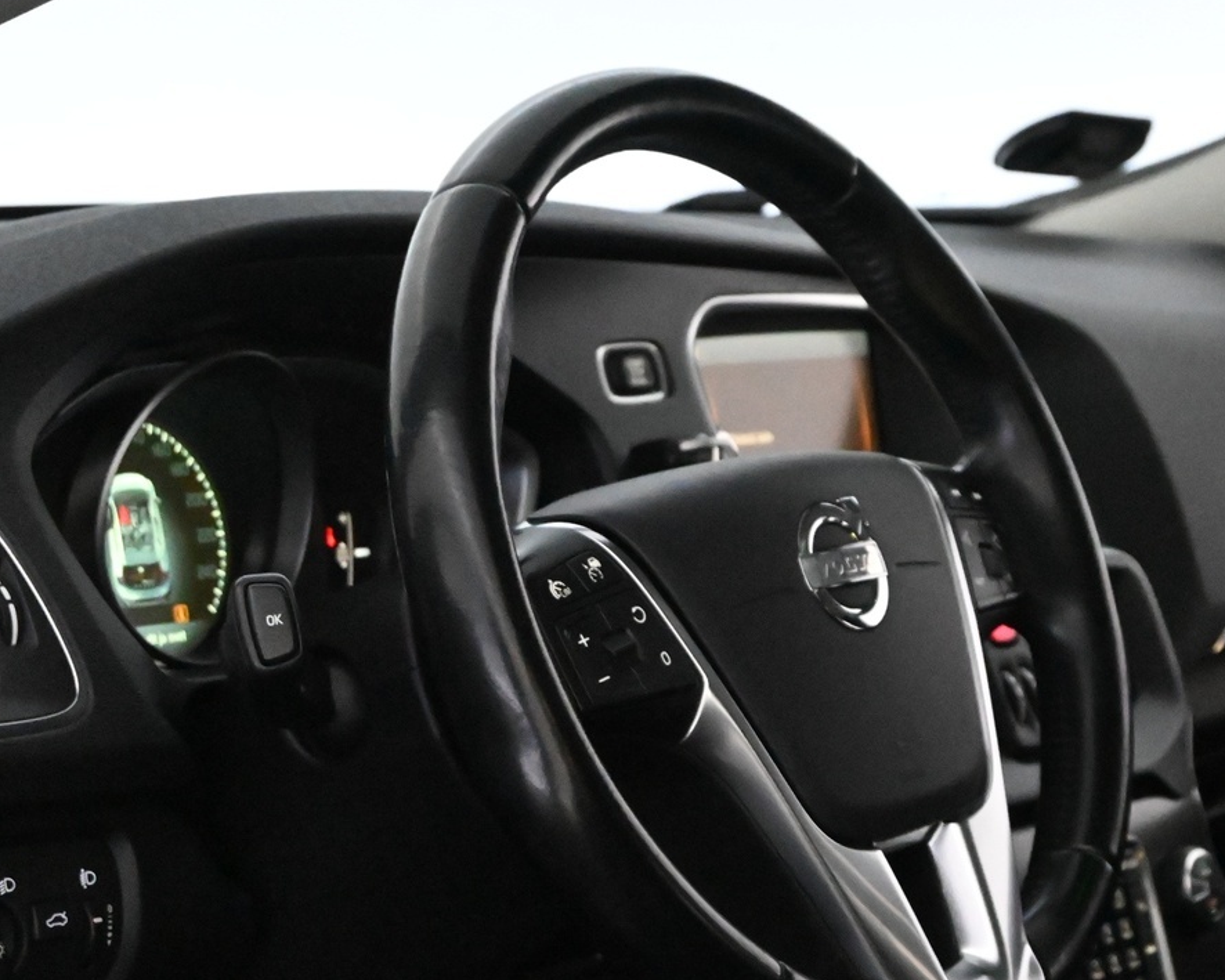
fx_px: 4201
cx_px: 964
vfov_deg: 13.3
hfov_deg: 16.5
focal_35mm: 116
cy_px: 560
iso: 12800
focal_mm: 45
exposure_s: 1/80
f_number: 6
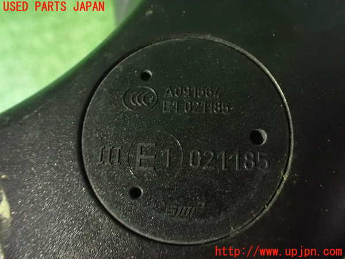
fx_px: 299
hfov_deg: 60.0
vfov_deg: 46.8
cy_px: 130
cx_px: 172
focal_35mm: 30
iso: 1600
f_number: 2.3
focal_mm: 5.4
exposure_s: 1/20
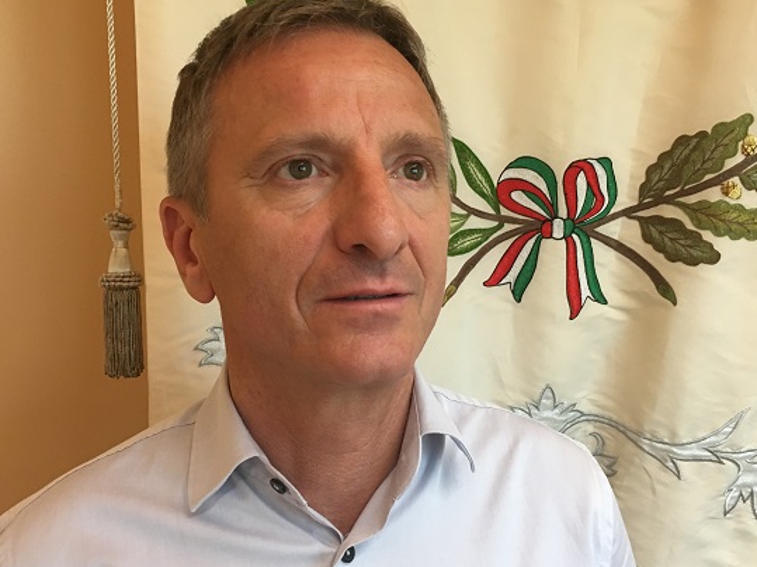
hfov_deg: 52.6
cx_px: 378
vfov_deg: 40.7
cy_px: 287
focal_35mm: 35
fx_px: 765
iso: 80
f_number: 2.2
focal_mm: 4.15
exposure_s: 1/17
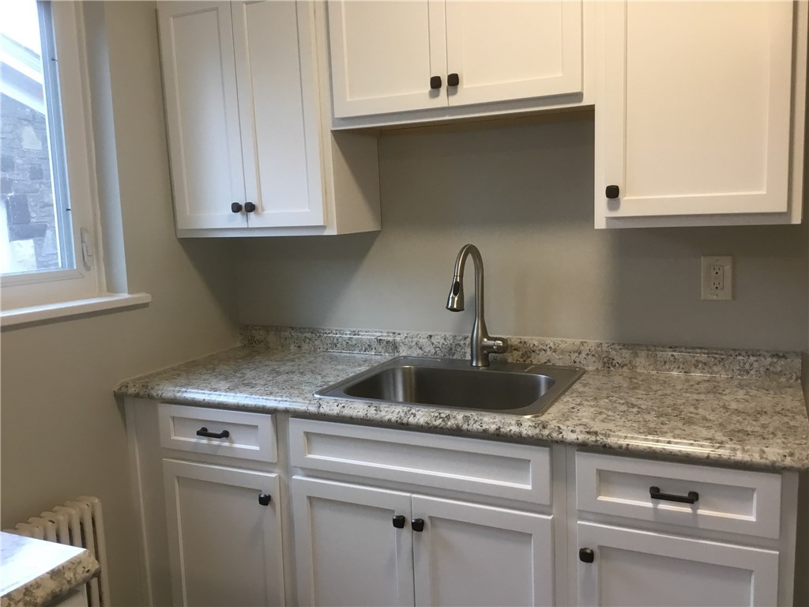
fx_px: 724
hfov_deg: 58.4
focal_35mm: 31
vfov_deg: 45.4
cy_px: 304
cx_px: 404
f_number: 2.4
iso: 64
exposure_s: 1/30
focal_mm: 3.3
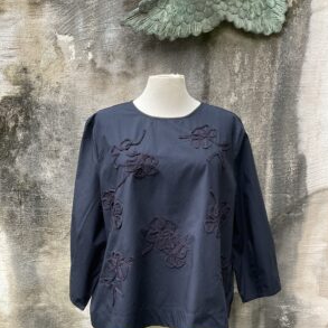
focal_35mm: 35
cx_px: 167
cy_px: 222
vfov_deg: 46.4
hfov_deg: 47.2
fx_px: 375
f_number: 1.8
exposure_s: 1/110
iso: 64
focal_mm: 3
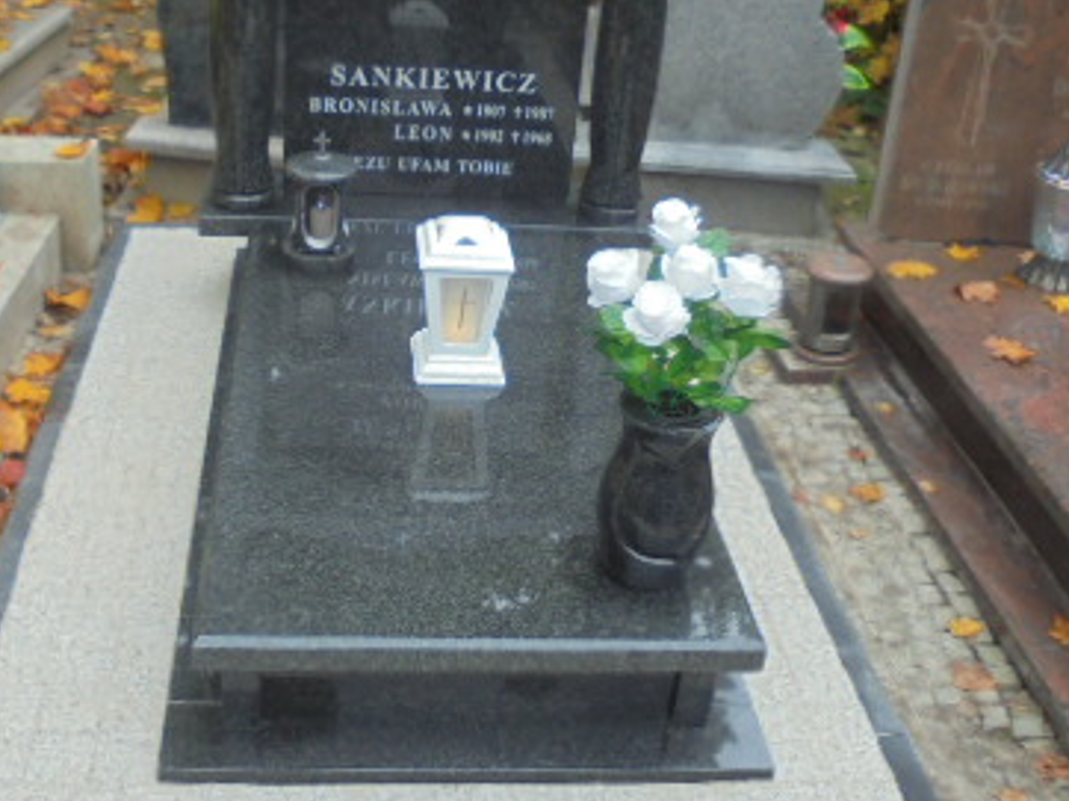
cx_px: 458
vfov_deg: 31.4
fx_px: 1420
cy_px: 352
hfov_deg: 41.2
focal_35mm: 46
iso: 100
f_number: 3.5
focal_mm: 4.6
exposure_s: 1/100
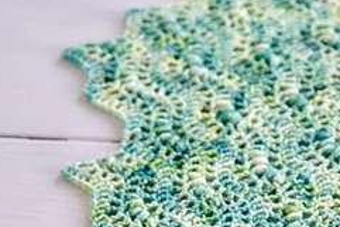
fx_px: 1758
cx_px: 340
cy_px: 247
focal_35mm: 186
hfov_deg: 10.9
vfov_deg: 7.4
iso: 400
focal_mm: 46.6
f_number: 4
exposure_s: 1/70
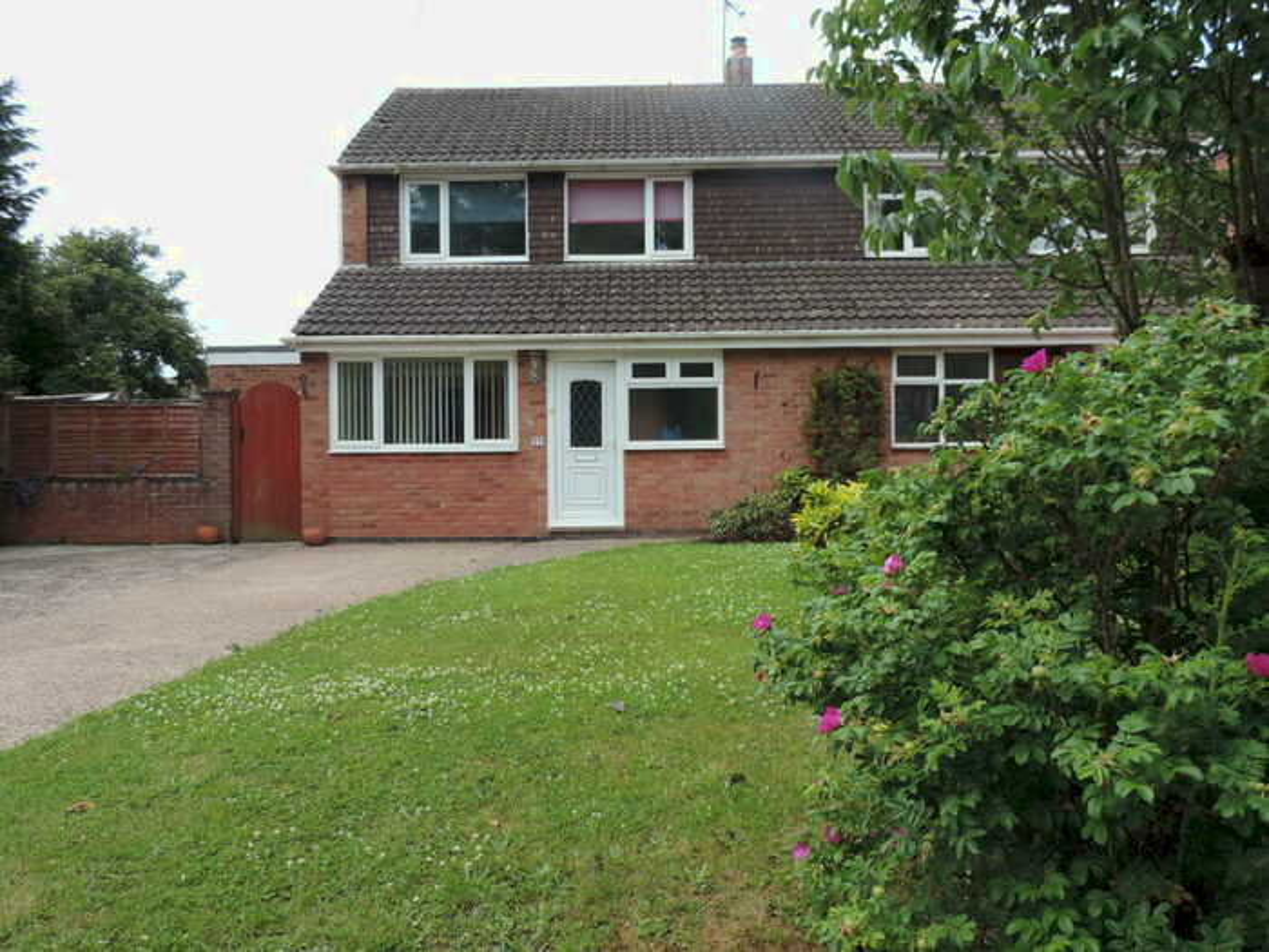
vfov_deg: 46.8
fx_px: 1100
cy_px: 476
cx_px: 634
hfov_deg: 60.0
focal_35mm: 30
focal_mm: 5.3
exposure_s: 1/400
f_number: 3.1
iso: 80
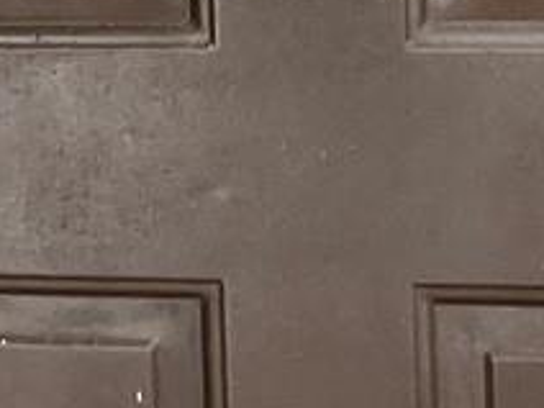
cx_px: -888
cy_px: -305
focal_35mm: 196
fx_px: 3080
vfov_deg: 7.4
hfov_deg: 8.9
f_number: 1.5
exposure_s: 1/121
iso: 100
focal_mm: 5.7
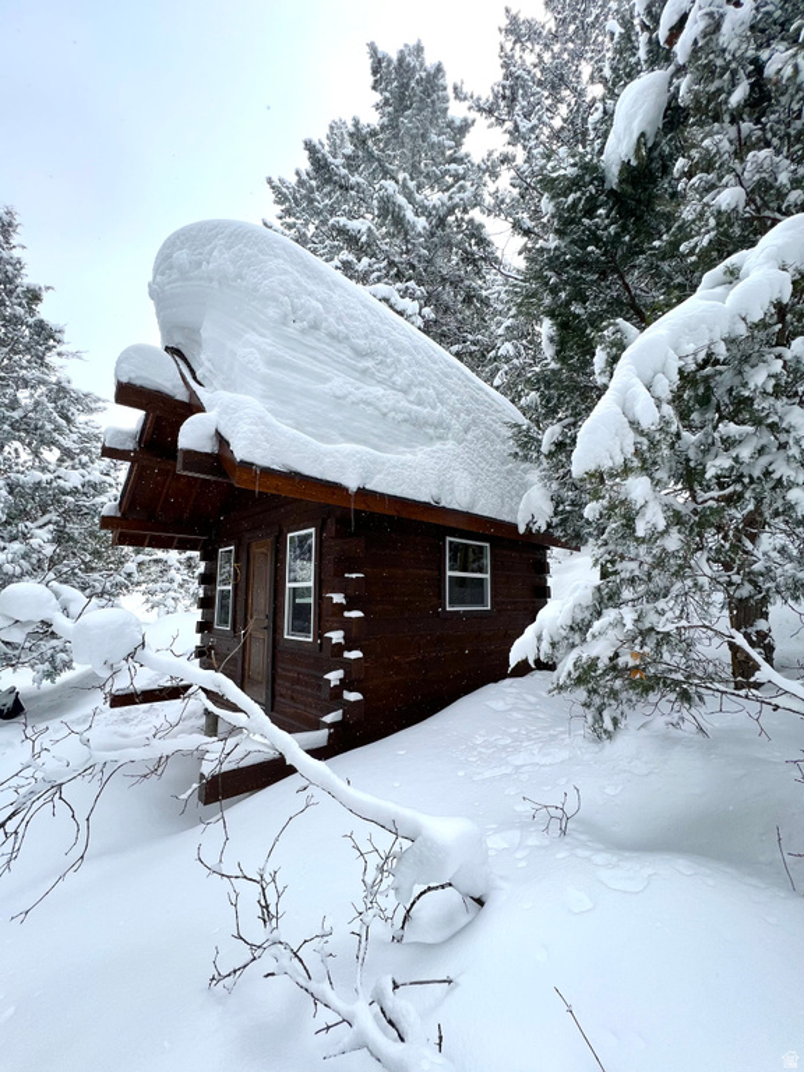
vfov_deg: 106.2
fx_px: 403
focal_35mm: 13
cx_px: 402
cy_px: 536
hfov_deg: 89.9
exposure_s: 1/1033
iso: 32
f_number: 1.8
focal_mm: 1.57
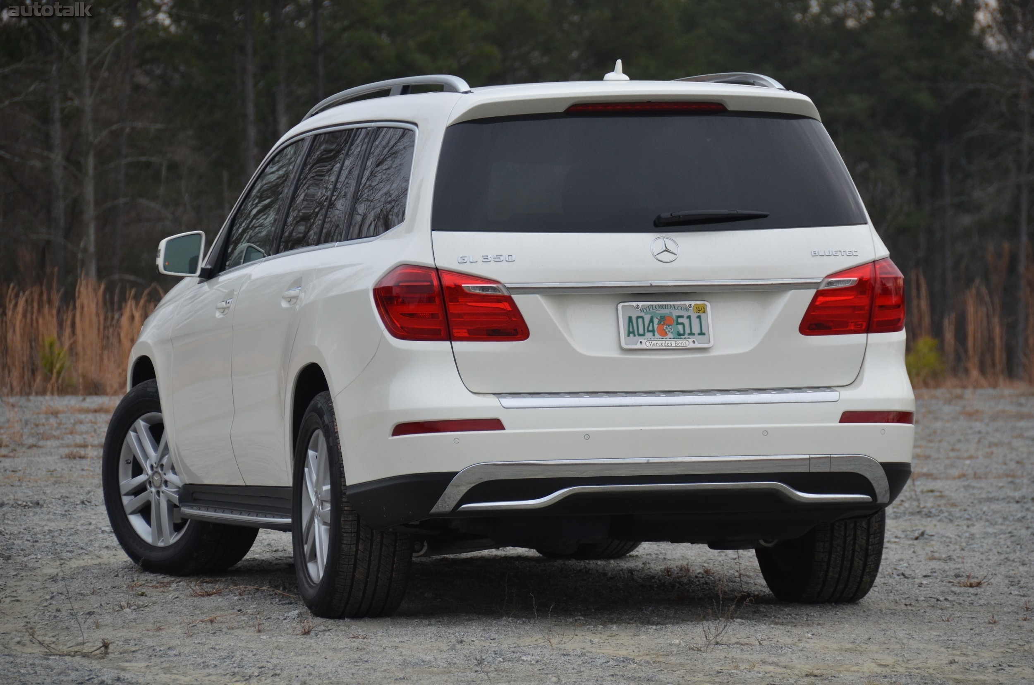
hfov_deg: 10.2
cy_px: 342
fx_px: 5804
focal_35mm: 202
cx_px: 517
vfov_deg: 6.8
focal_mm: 135
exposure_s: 1/1000
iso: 500
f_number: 5.6
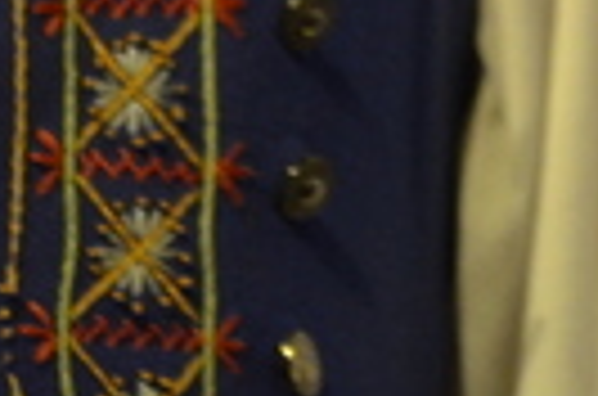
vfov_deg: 0.9
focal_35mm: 1601
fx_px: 26531
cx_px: 229
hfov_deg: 1.3
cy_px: -657
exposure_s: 1/400
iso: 1600
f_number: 2.8
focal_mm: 200
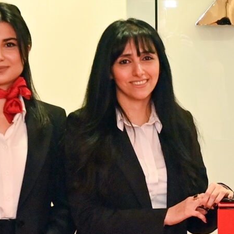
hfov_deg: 7.0
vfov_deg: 7.0
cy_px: 249
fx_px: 1912
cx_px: 278
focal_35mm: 250
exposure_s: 1/125
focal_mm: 52
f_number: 5.6
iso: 2000
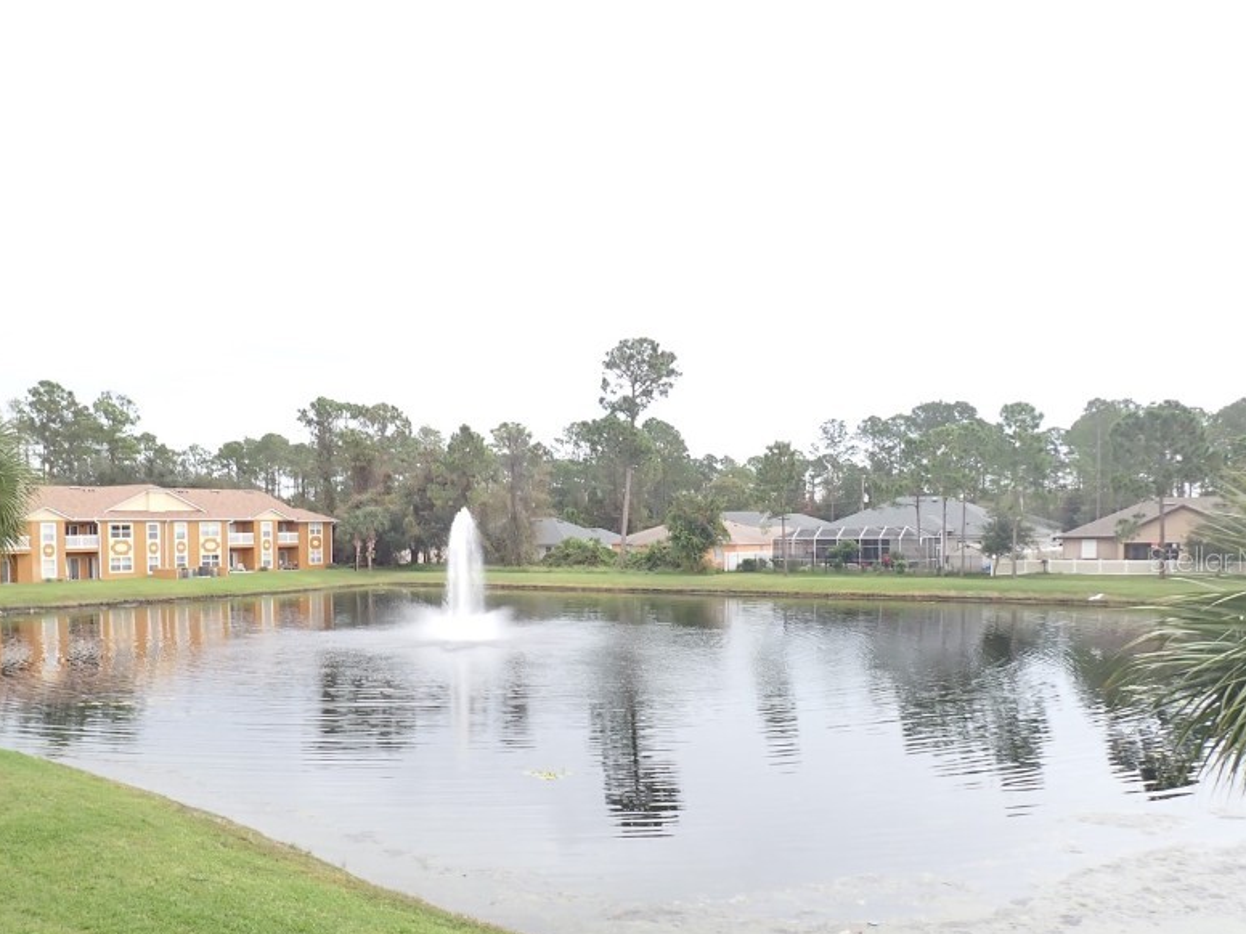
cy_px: 558
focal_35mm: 33
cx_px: 478
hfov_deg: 54.8
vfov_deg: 42.7
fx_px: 1188
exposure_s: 1/80
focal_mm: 4.5
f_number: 2.8
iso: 100
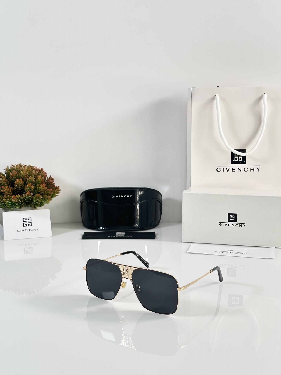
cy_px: 188
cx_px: 140
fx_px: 520
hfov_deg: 30.3
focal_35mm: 48
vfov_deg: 39.7
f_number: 1.78
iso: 64
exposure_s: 1/100
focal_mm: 6.86
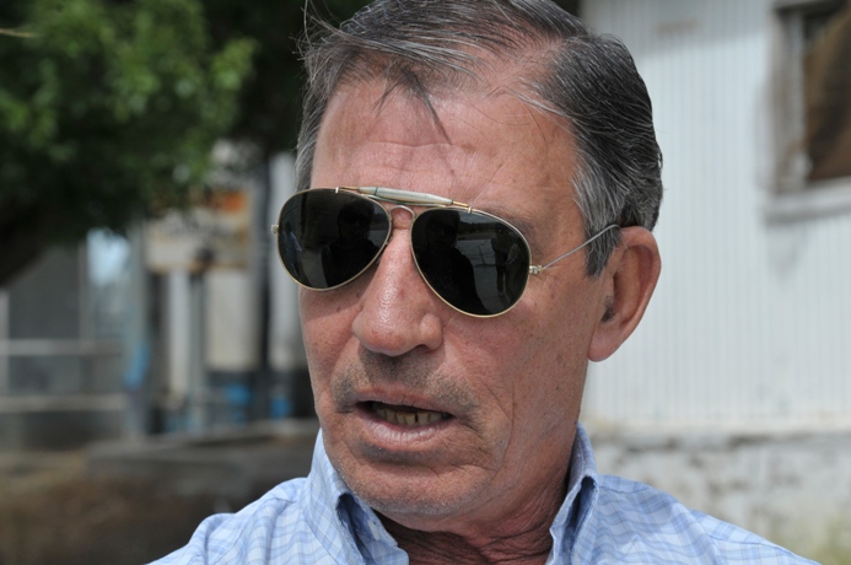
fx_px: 3718
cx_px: 426
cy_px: 282
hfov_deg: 13.1
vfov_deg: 8.7
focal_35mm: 158
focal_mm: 105
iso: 250
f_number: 10
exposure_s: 1/400
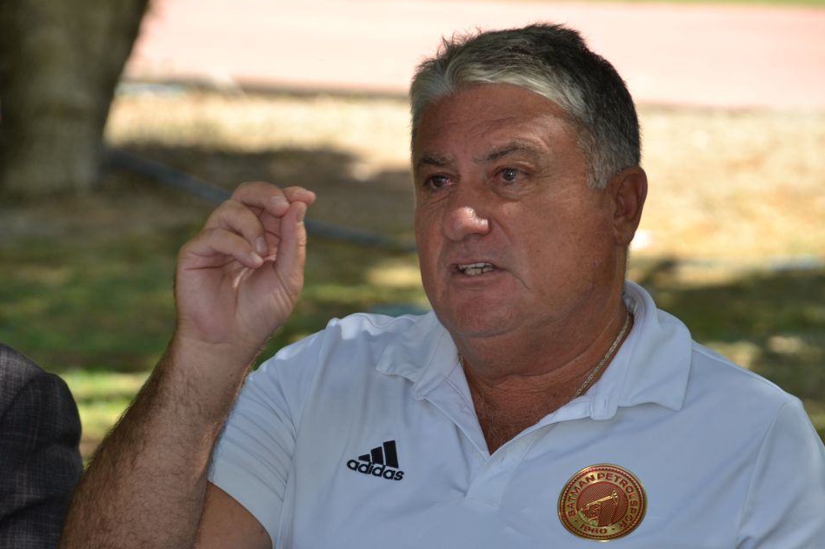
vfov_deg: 6.0
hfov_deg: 8.9
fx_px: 5282
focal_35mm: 231
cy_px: 306
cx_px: 433
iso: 140
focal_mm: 135
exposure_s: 1/125
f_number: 5.6
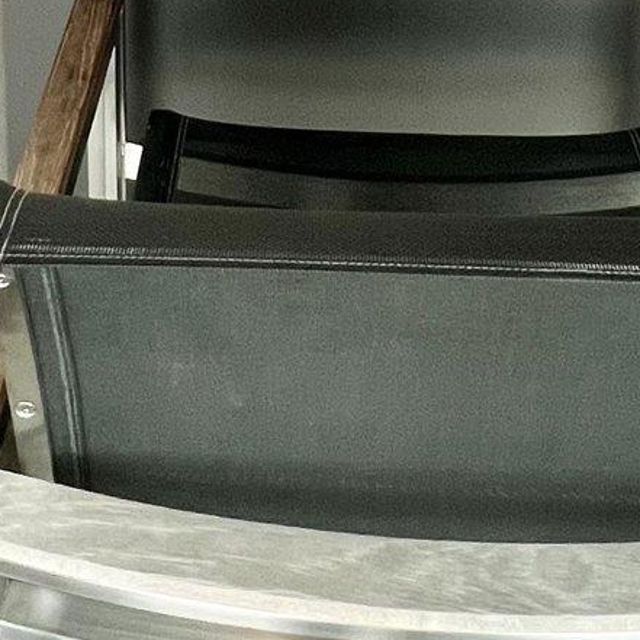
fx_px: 1255
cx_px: 280
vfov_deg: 19.4
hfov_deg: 28.6
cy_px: -578
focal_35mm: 60
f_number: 1.8
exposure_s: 1/60
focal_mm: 1.57
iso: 125
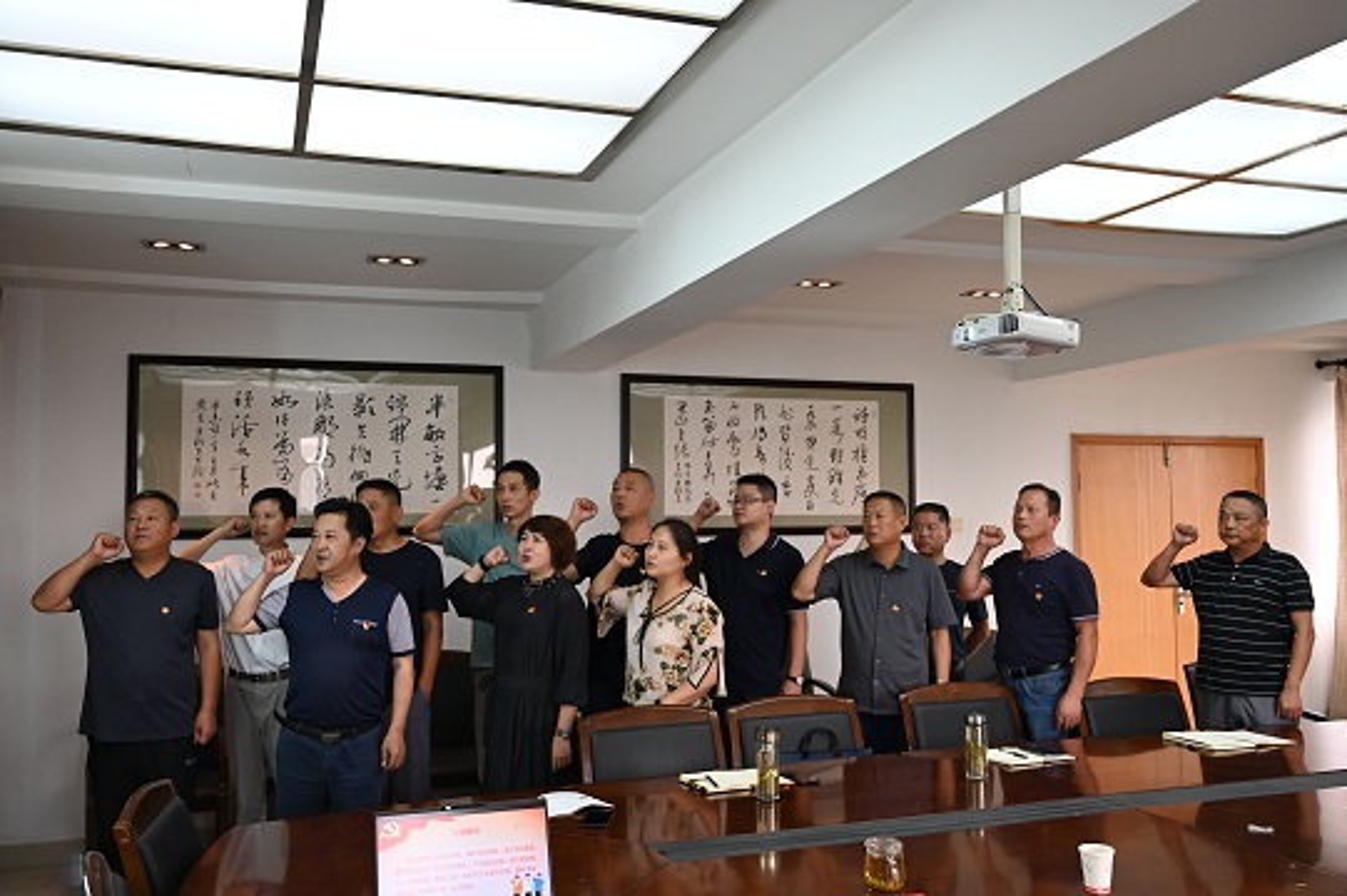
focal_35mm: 32
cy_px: 448
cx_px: 674
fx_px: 1197
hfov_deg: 58.7
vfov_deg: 41.1
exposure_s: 1/125
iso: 2000
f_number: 4
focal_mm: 32
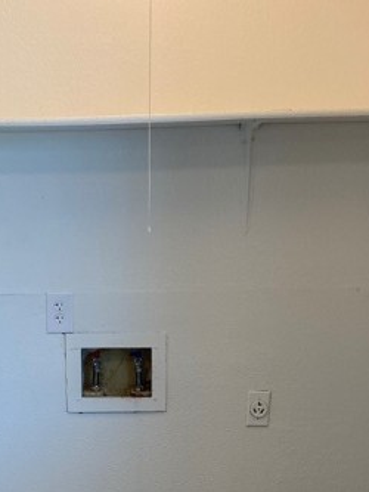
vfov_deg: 31.0
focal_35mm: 60
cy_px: 426
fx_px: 852
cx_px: 155
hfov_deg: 24.4
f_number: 1.8
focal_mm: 4.25
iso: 80
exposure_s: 1/120
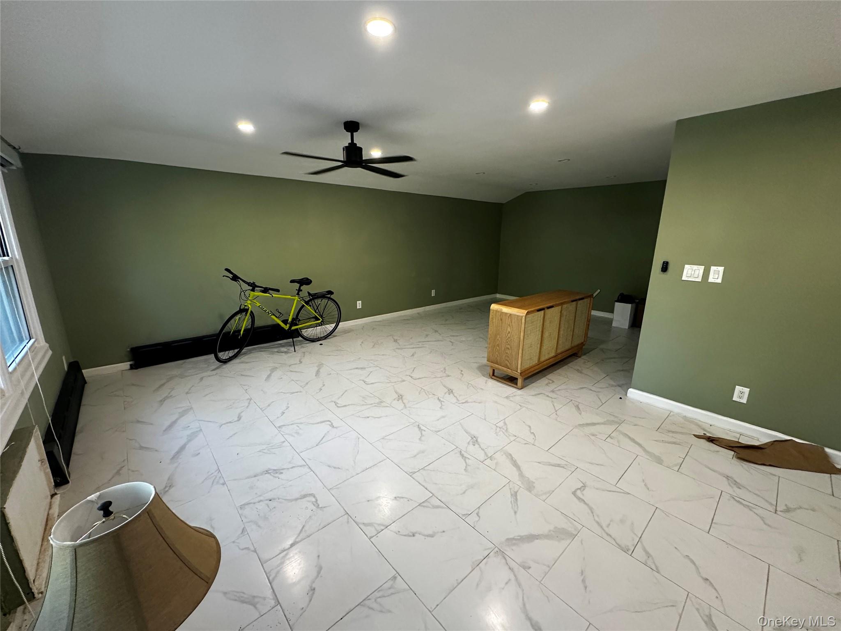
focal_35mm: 14
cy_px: 316
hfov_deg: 102.1
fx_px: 340
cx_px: 420
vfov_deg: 85.7
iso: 320
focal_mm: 2.22
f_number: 2.2
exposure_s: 1/120
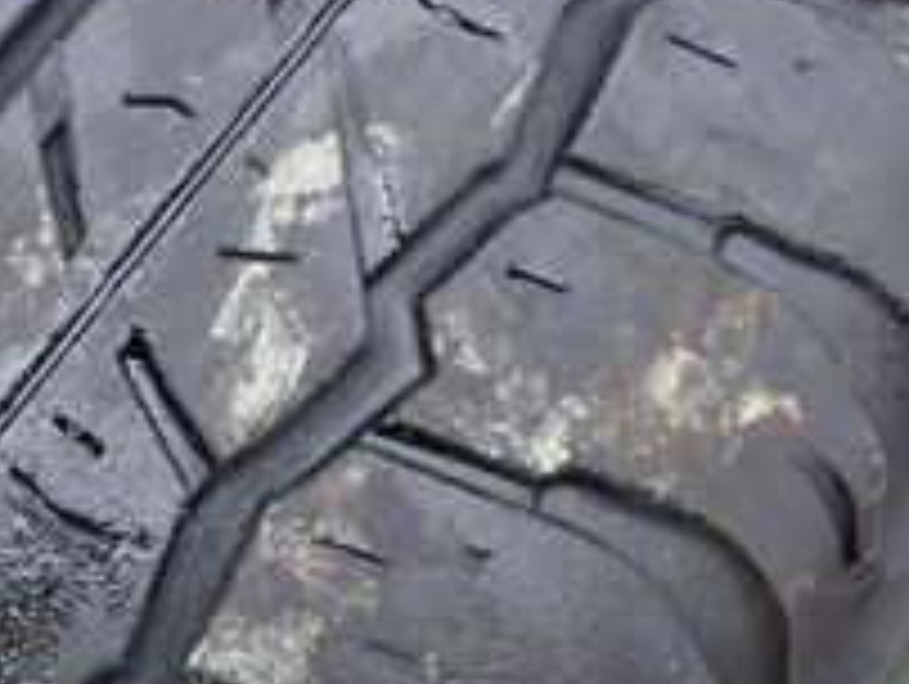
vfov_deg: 16.3
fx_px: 2340
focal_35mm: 89
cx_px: 40
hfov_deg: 21.4
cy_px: 9
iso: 100
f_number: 2.3
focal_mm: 5.4
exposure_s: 1/60
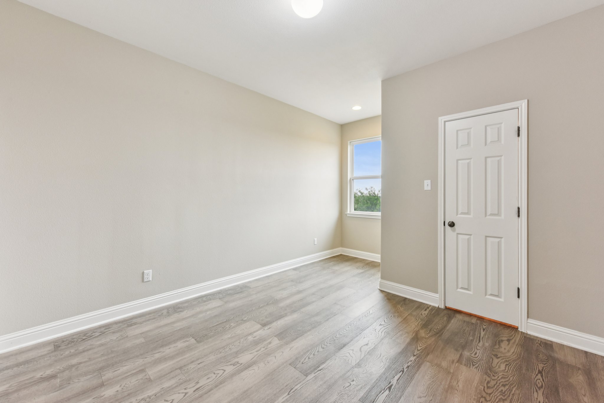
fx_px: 235
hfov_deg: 104.3
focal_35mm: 14
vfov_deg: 81.2
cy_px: 202
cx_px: 302
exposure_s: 1/15
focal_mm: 14
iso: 400
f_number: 8
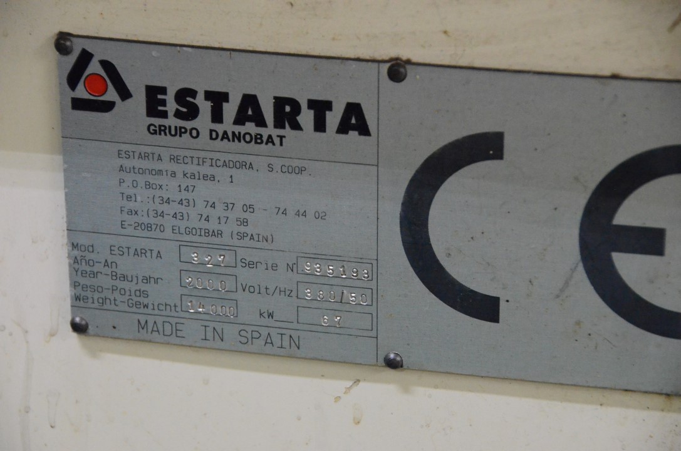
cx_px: 340
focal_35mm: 158
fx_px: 2973
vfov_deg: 8.7
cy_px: 226
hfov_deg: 13.1
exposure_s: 1/100
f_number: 5.3
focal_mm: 105
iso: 6400
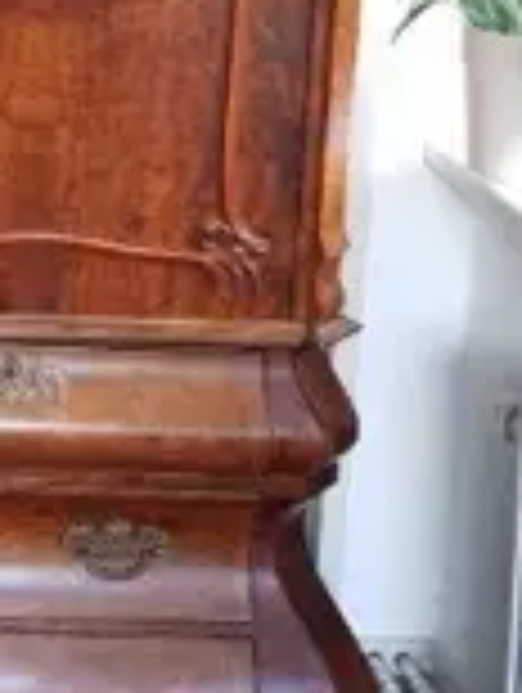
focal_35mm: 81
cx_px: -216
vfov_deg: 22.8
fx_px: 1624
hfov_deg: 16.9
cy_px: -45
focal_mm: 4.2
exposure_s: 1/30
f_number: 1.7
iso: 200
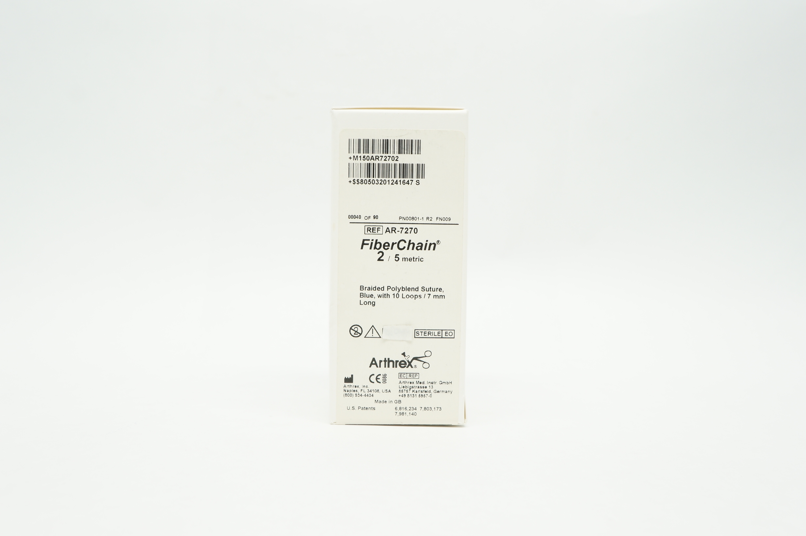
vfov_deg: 36.8
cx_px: 403
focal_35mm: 36
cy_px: 268
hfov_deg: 53.2
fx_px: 805
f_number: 7.1
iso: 400
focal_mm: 24
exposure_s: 1/40
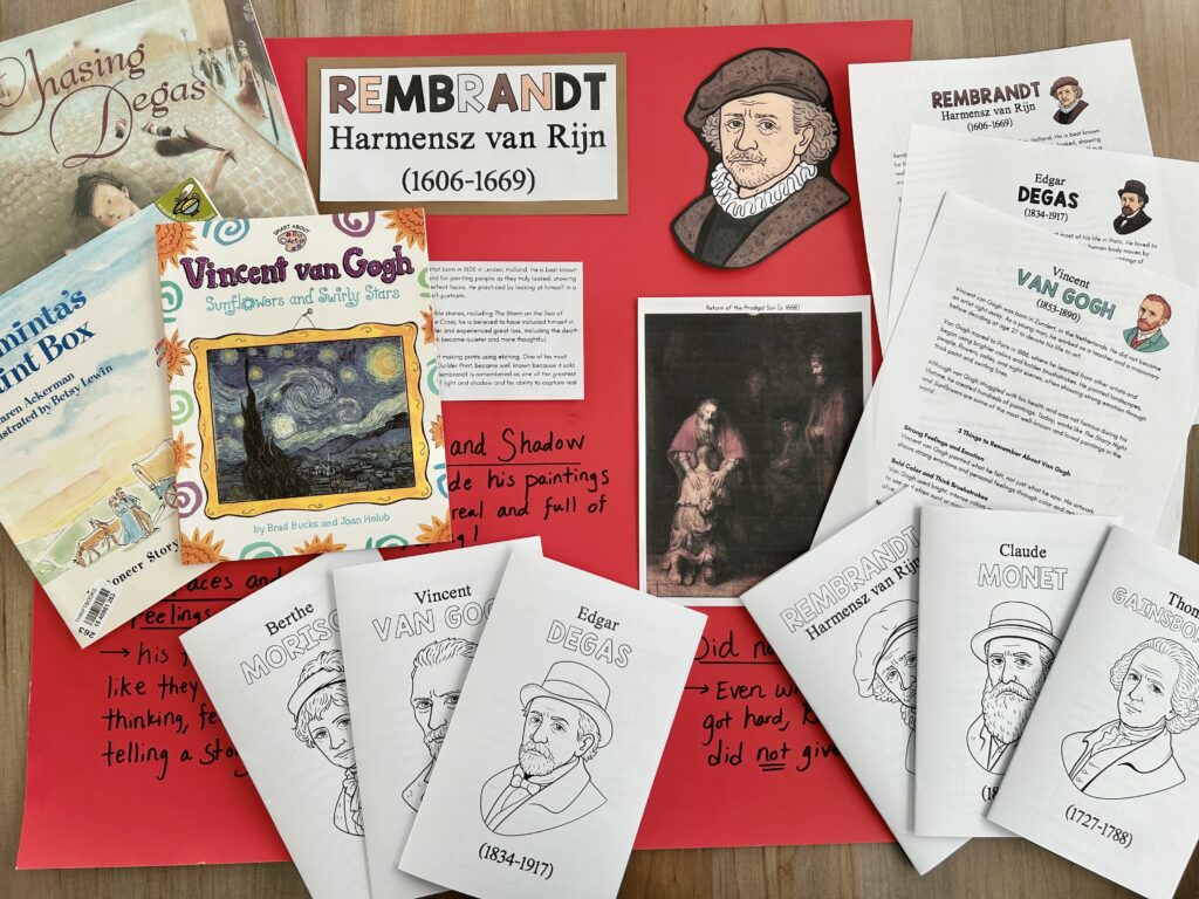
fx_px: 901
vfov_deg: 53.1
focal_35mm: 26
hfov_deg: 67.3
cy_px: 450
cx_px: 600
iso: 32
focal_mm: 5.7
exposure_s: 1/121
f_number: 1.5
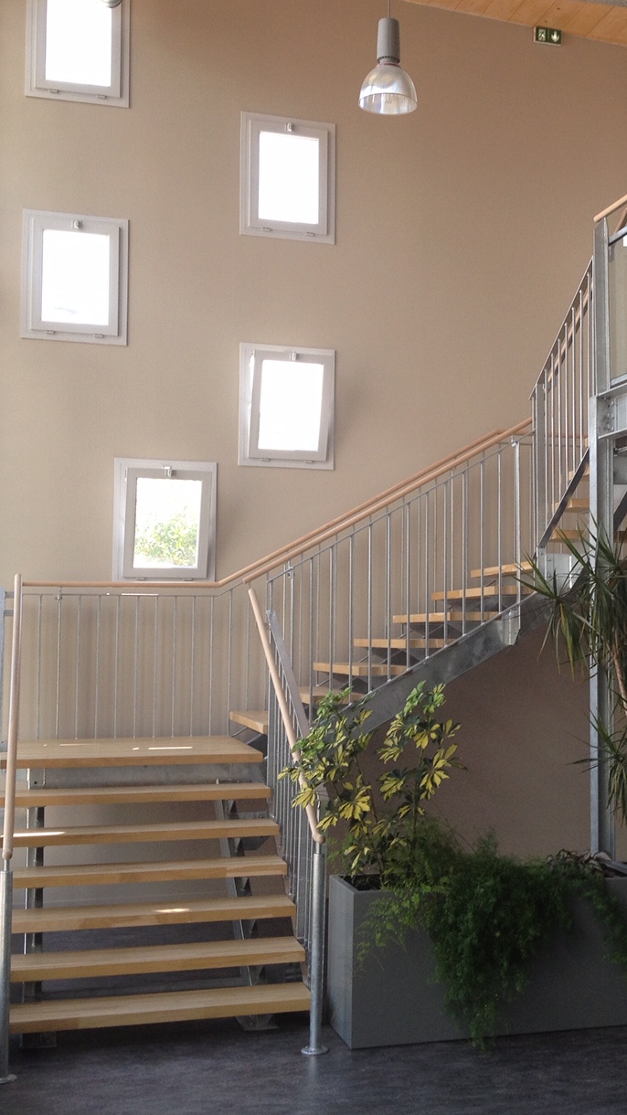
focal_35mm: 51
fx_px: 1508
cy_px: 558
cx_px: 490
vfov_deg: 40.6
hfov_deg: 23.2
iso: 50
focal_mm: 4.28
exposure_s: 1/122
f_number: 2.4
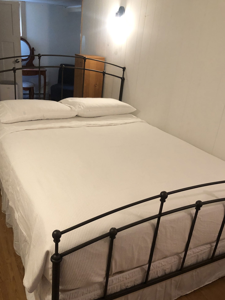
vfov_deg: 58.2
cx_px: 104
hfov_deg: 45.4
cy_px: 164
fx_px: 269
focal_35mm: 31
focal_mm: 3.99
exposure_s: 1/15
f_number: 1.8
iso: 64
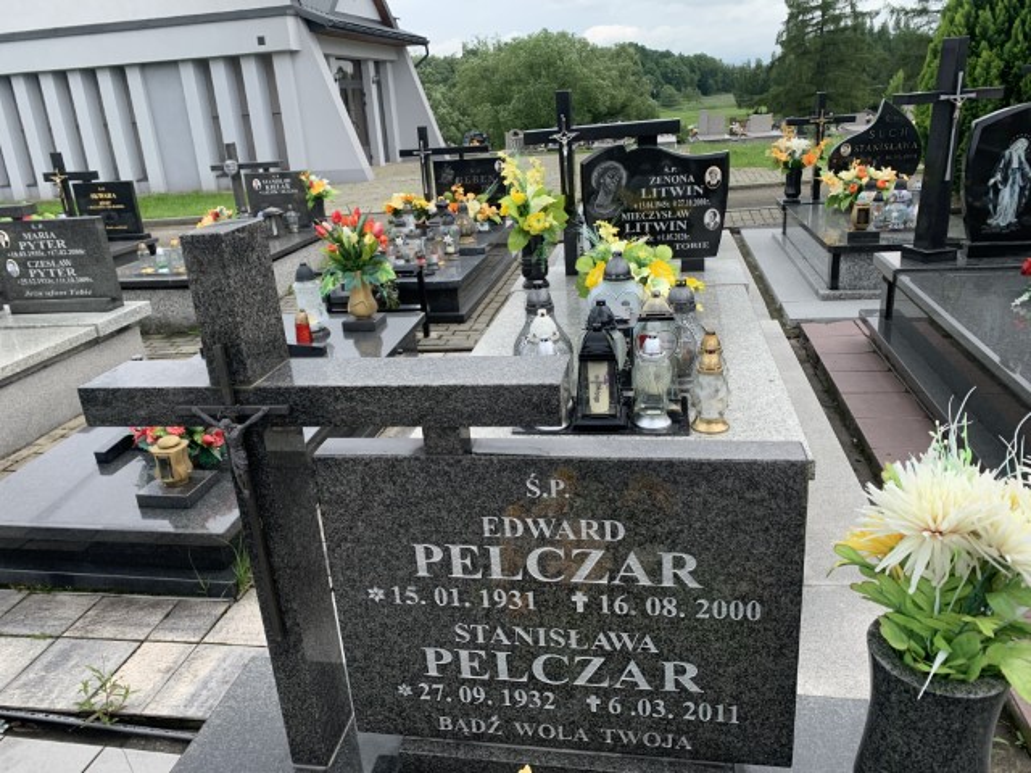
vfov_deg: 53.1
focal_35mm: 26
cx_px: 516
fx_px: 774
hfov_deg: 67.3
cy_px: 386
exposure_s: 1/928
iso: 25
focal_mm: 4.25
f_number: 1.8
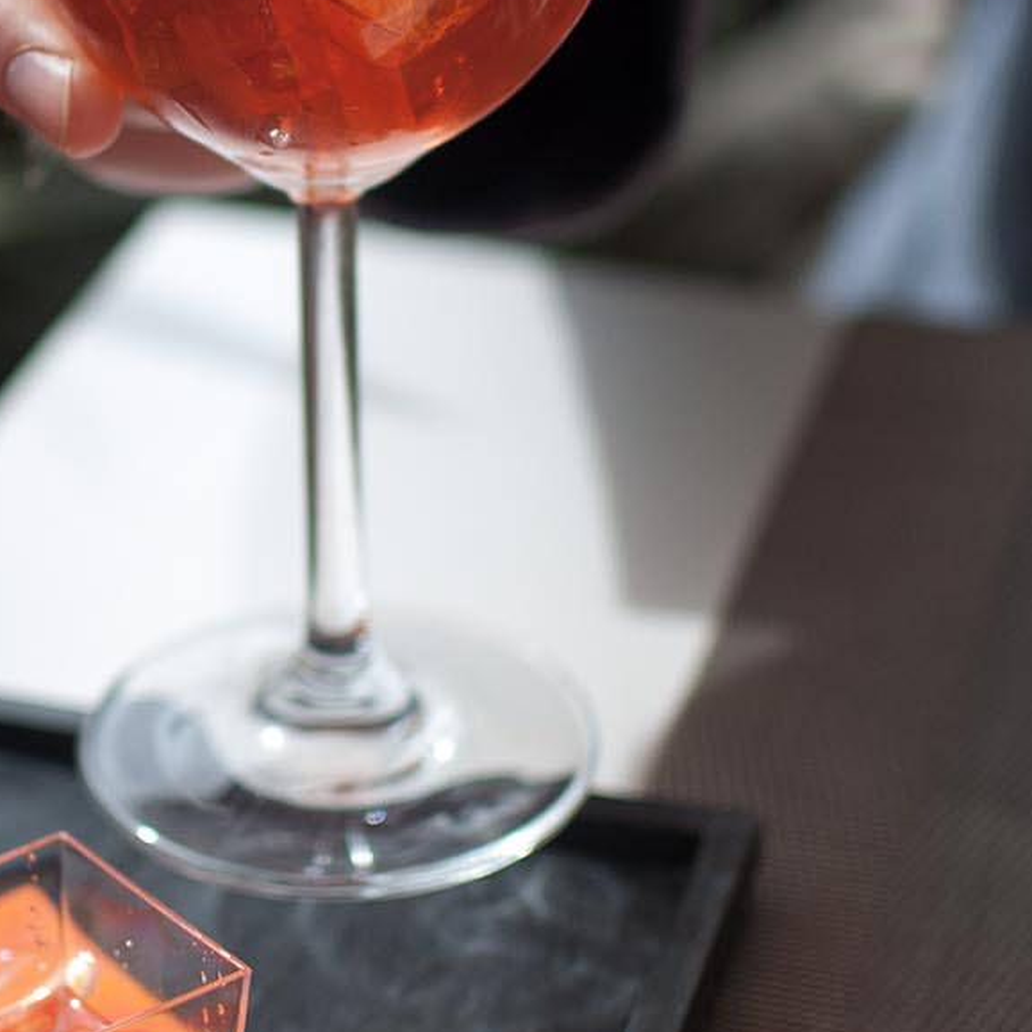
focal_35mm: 116
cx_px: 337
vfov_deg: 15.0
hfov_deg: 15.0
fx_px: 3916
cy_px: 287
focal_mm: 35
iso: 800
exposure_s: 1/4000
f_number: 2
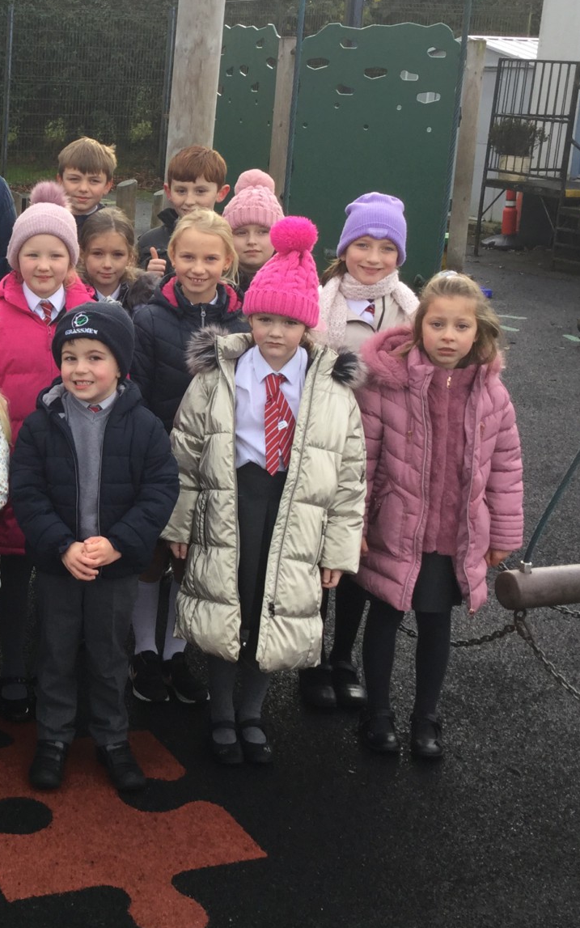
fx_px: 1391
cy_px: 367
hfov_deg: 22.3
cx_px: -57
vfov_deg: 36.7
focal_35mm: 55
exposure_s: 1/102
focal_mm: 3.3
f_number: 2.4
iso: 25
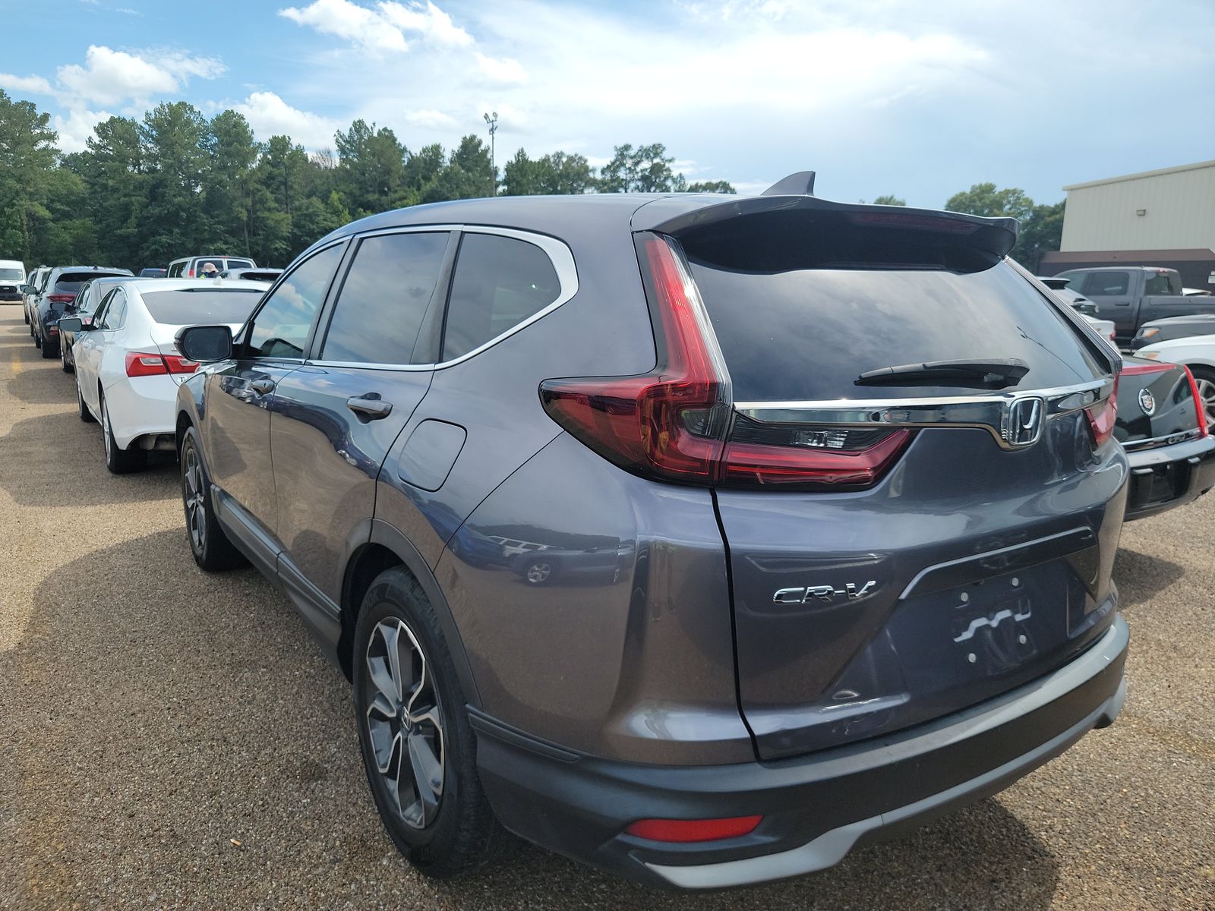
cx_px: 608
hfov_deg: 71.6
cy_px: 456
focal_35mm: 24
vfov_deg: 56.8
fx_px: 842
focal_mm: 6.7
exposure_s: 1/639
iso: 50
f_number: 1.8
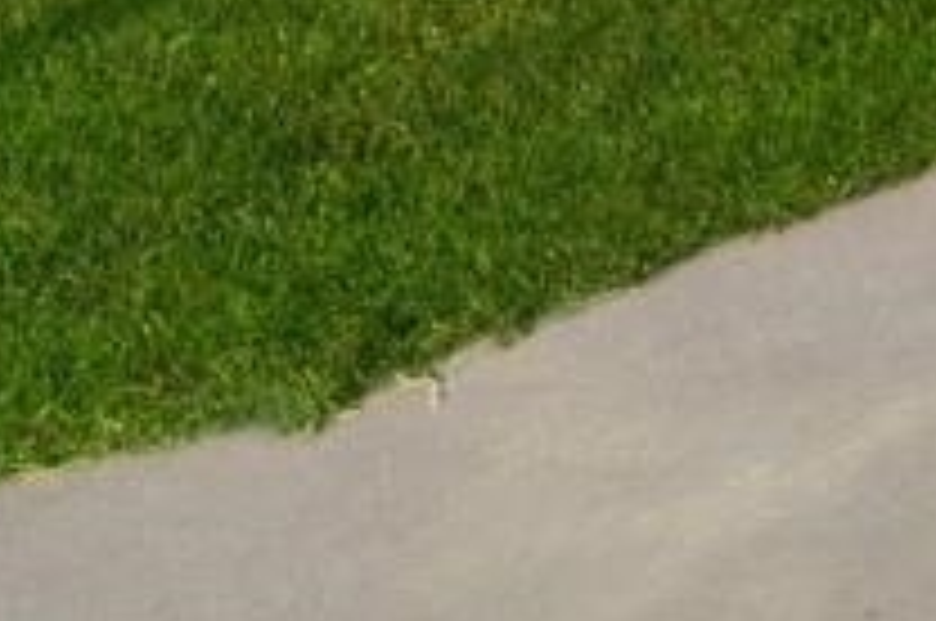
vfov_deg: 8.2
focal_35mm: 117
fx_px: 3037
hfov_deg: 11.5
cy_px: -1692
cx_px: 2709
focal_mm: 10
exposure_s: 1/320
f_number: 9
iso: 100
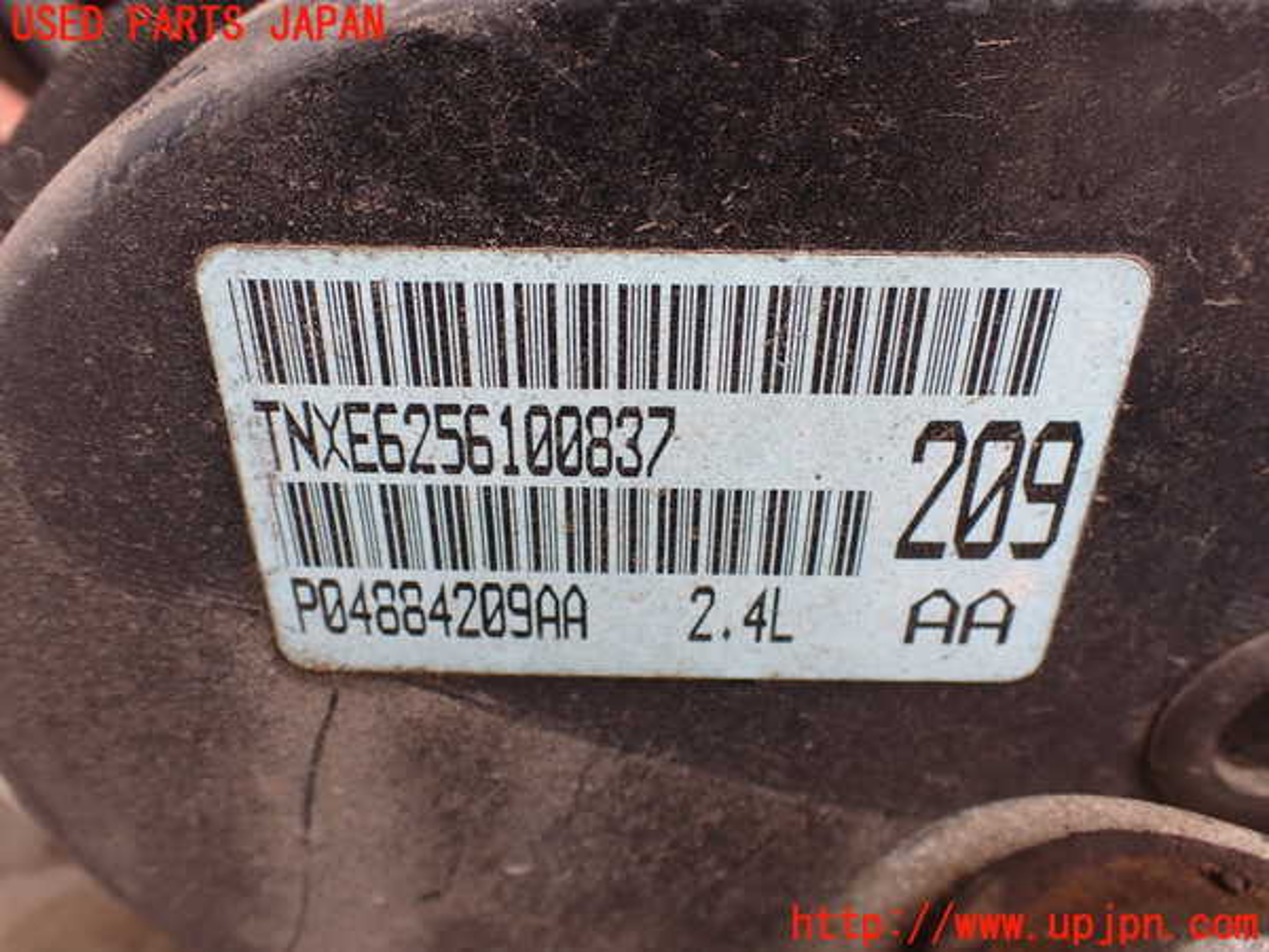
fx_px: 1100
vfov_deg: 46.8
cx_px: 634
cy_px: 476
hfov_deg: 60.0
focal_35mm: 30
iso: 100
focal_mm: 5.4
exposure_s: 1/200
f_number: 3.2
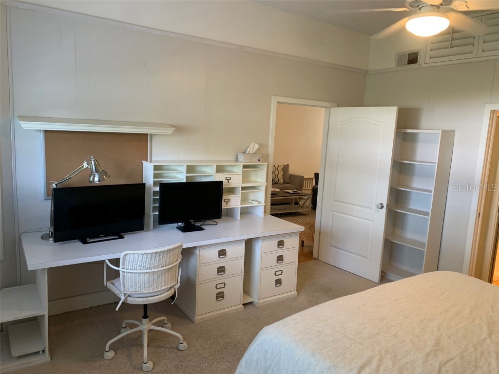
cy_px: 187
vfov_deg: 53.1
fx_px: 375
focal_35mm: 26
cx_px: 250
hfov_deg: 67.3
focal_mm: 4.25
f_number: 1.8
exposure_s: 1/60
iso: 125
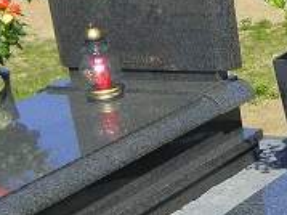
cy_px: 221
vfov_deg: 11.7
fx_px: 1036
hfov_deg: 14.6
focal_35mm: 125
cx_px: 444
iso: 64
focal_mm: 6.2
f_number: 4.5
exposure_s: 1/400
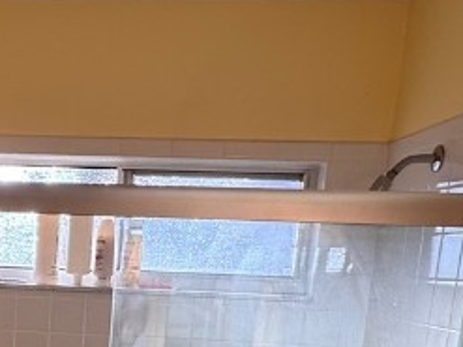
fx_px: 775
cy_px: 398
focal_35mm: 58
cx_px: -9
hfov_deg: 30.7
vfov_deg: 23.4
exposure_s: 1/184
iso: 40
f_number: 2.2
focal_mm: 2.22
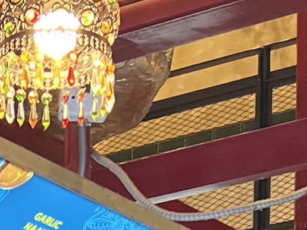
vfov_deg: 6.6
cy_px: 719
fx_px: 1800
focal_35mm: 203
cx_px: -132
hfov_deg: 9.5
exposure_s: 1/100
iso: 80
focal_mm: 5.7
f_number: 1.5
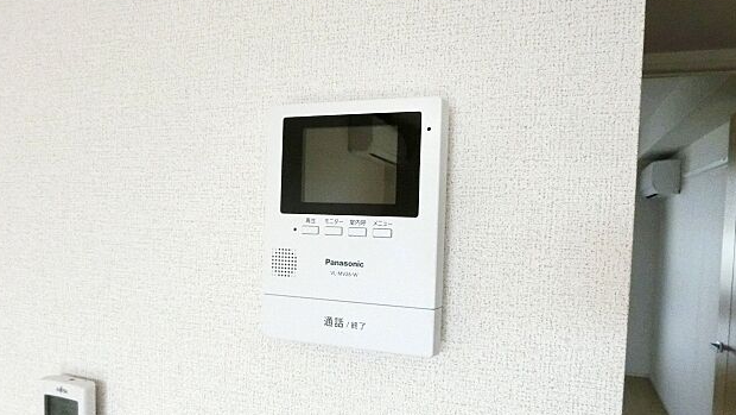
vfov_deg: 42.9
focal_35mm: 27
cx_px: 367
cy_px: 229
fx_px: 527
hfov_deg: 69.9
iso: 800
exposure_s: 1/1000
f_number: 3
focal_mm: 4.24
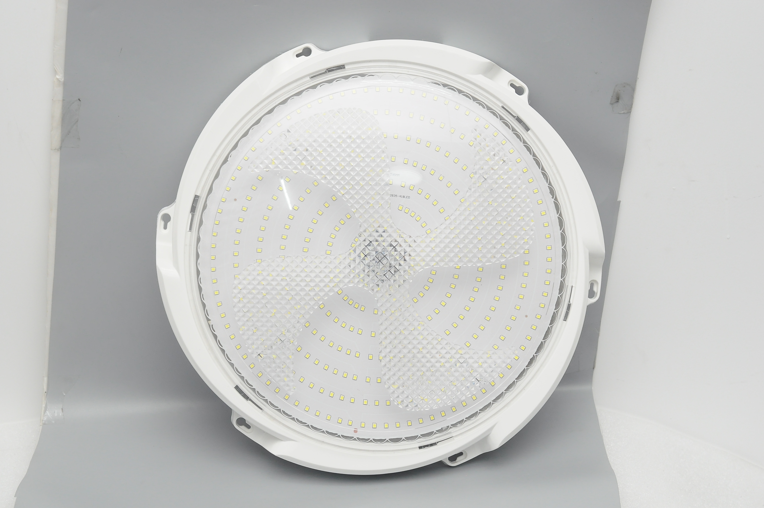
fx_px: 1590
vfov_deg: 18.1
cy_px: 254
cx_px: 382
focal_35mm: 75
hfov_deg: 27.0
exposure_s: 1/100
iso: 1000
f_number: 8
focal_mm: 50
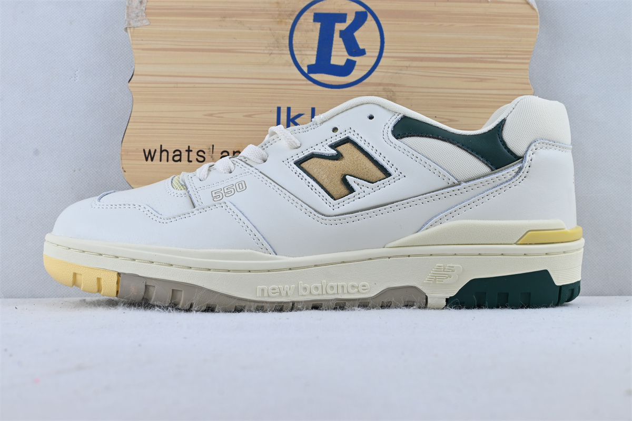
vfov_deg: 27.3
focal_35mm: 50
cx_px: 316
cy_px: 210
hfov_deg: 40.0
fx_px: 869
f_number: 10
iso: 100
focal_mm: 33
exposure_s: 1/20
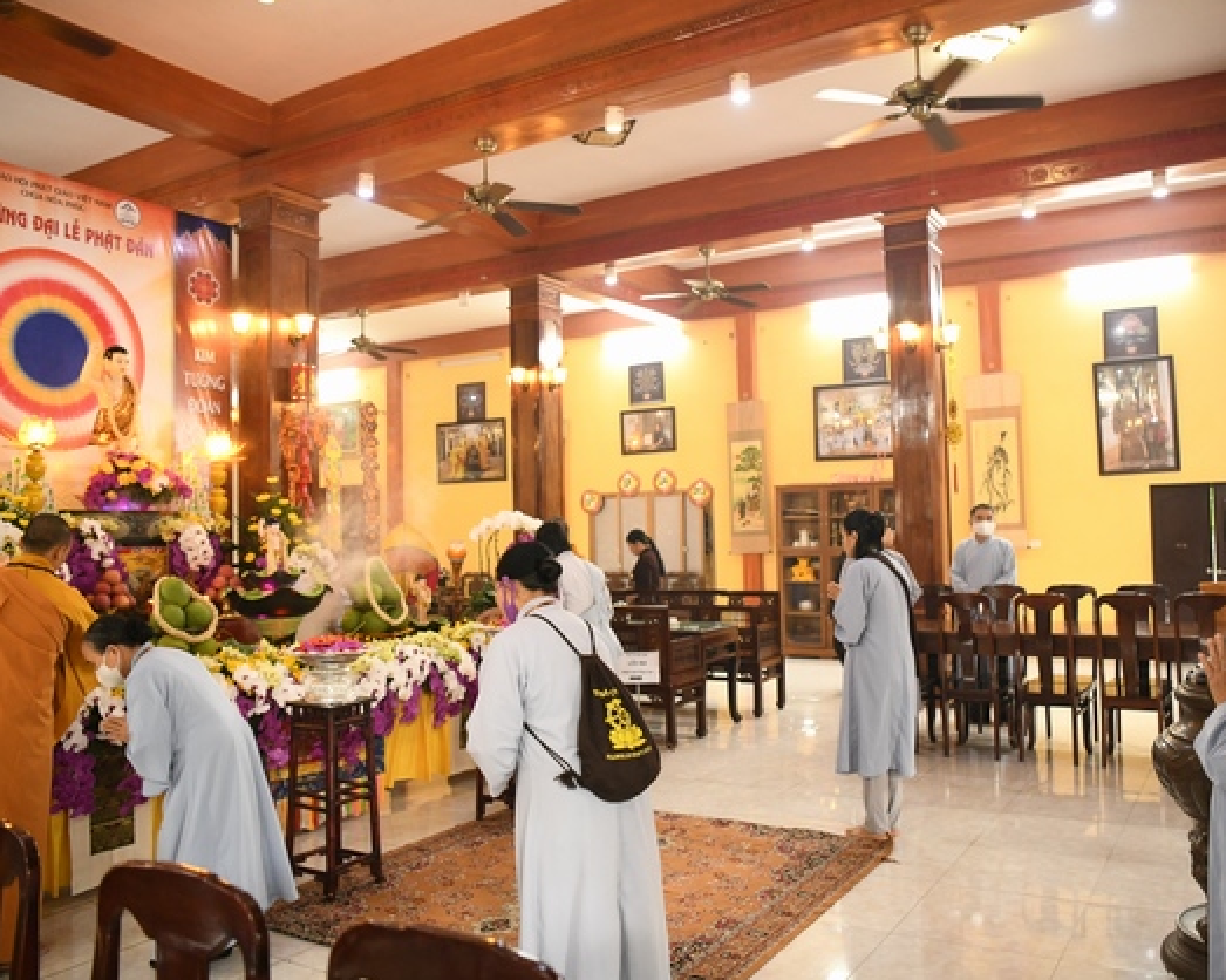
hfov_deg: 62.1
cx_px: 677
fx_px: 1016
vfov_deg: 51.5
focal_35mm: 28
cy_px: 484
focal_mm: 24
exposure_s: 1/125
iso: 4000
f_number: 2.8
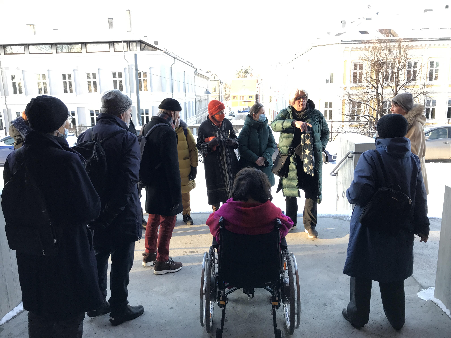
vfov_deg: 49.7
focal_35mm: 28
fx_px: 365
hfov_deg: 63.4
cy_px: 169
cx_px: 226
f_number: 1.8
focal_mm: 3.99
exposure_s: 1/100
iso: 25
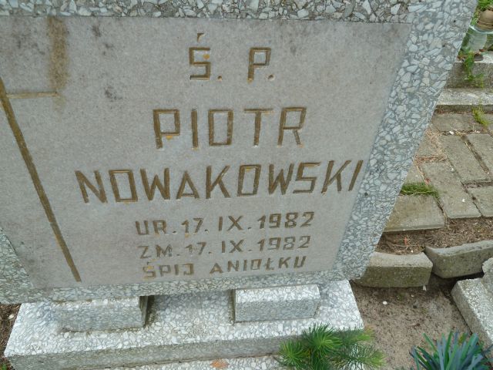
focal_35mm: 25
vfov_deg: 54.9
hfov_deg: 69.4
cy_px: 185
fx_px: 356
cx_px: 246
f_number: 3.5
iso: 80
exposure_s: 1/125
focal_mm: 4.1
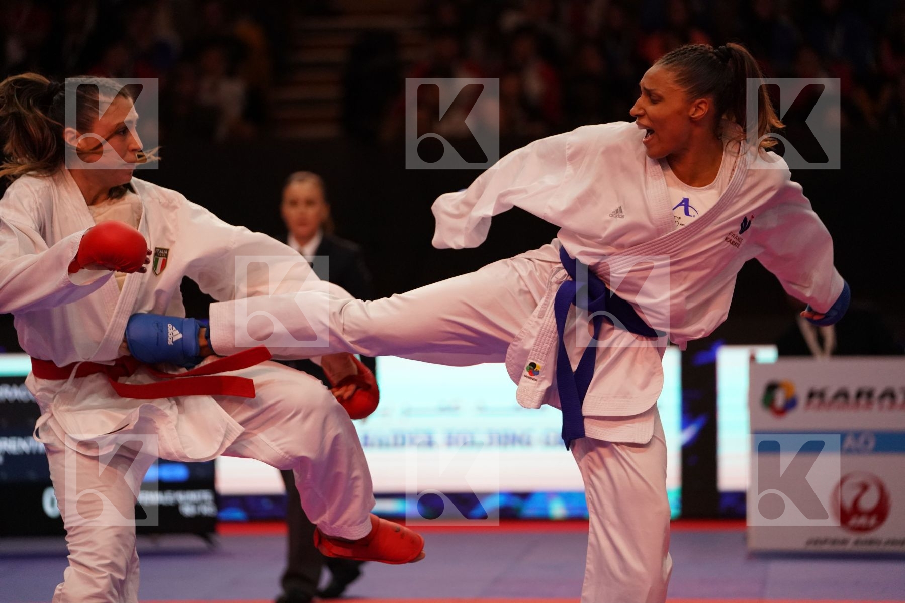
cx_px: 452
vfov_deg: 8.7
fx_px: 3972
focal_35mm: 158
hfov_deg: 13.0
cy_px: 302
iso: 4000
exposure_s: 1/1000
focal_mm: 158
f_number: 2.8
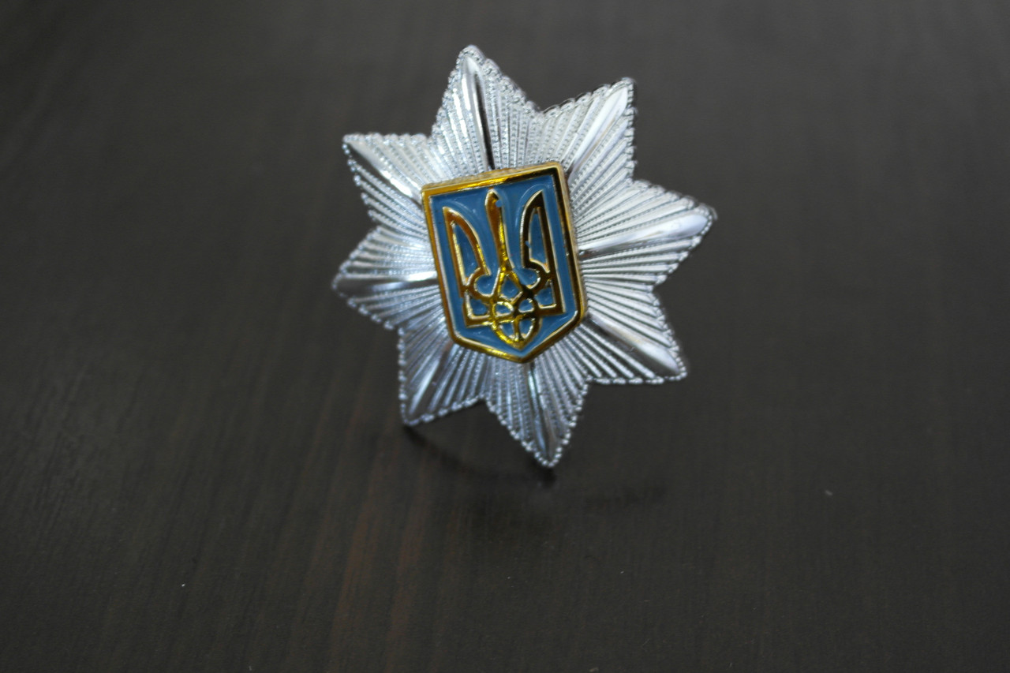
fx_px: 1627
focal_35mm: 58
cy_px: 336
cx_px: 505
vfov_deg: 23.4
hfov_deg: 34.5
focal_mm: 38
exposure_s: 1/30
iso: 800
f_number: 5
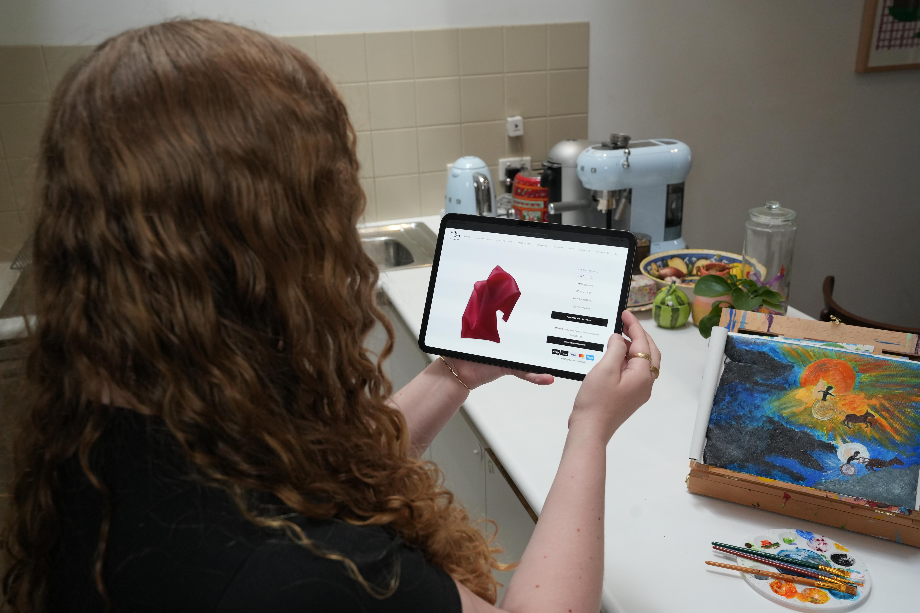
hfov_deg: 57.2
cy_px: 306
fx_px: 843
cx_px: 460
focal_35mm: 33
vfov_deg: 40.0
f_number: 6.3
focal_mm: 33
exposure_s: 1/320
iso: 2000
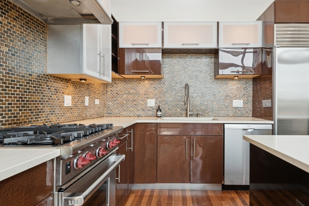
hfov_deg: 83.4
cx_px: 178
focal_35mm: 20
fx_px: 172
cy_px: 98
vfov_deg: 61.9
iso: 400
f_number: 8
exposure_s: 1/25
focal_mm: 16
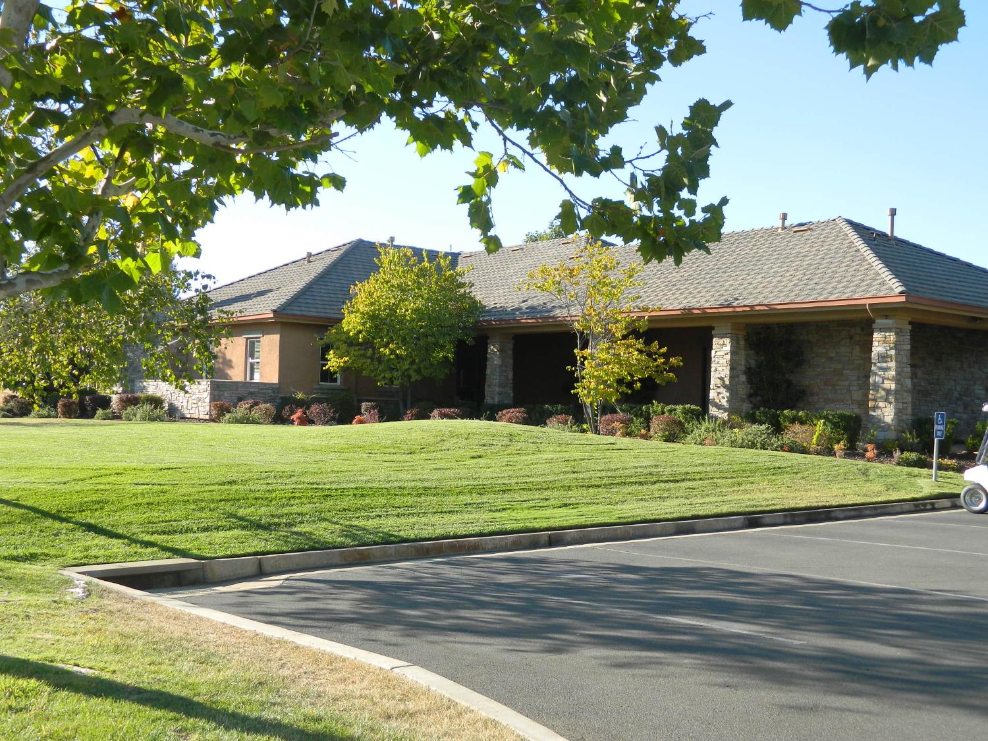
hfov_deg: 45.8
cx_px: 494
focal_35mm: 41
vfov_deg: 35.1
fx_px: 1170
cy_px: 370
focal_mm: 7.3
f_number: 3.5
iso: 110
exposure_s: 1/400
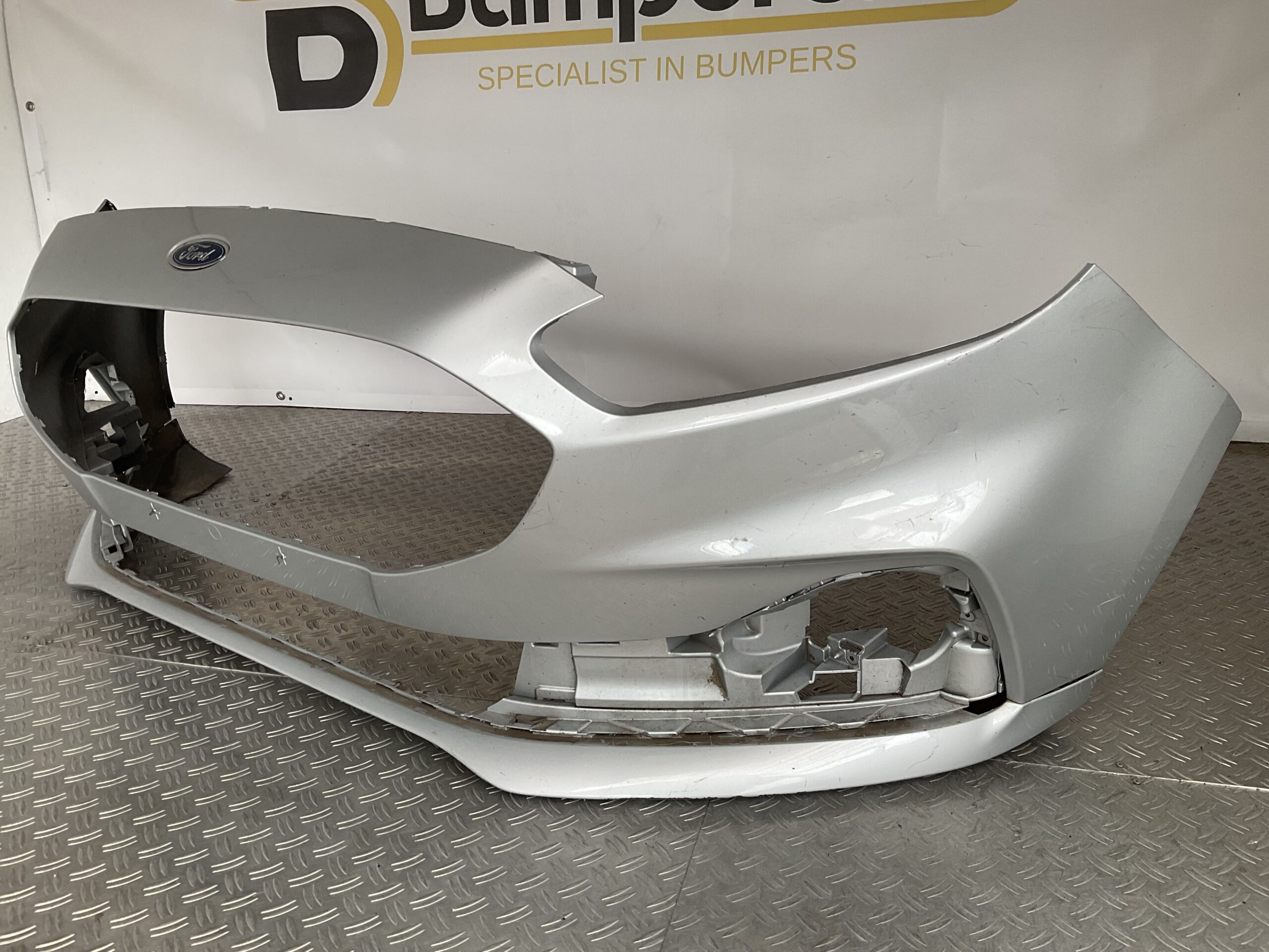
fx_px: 1063
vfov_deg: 48.2
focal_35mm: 29
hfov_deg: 61.7
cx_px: 634
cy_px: 476
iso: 25
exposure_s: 1/120
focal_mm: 3
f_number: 1.8
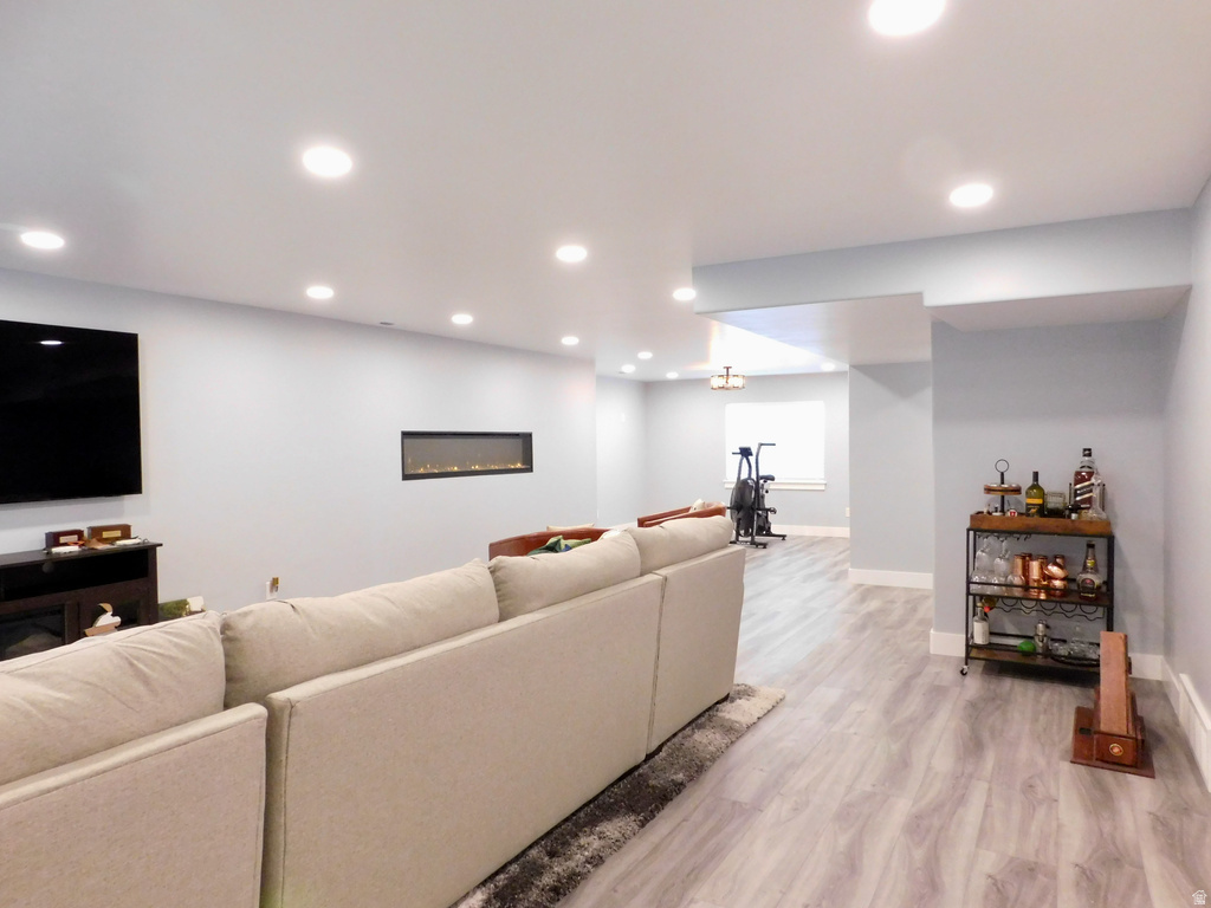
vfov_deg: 58.9
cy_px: 454
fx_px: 805
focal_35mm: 23
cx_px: 606
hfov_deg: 73.9
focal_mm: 4
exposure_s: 1/30
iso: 560
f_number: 3
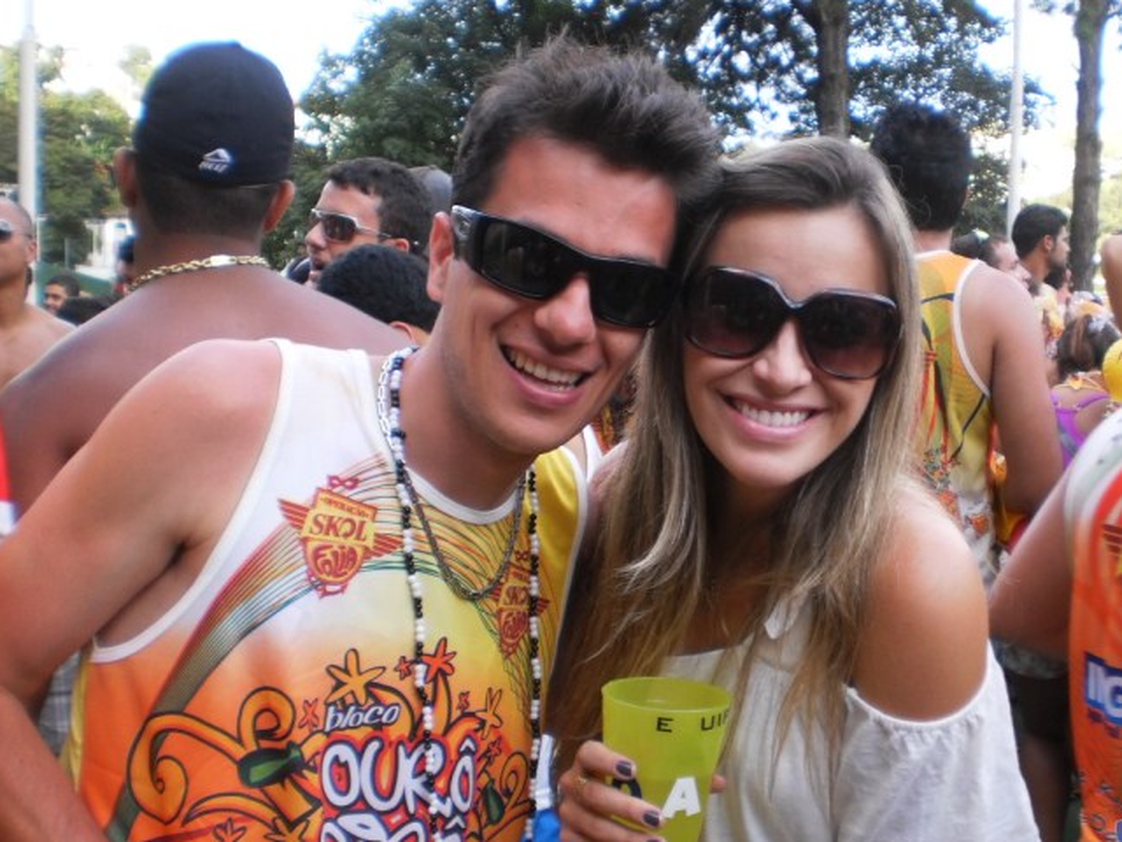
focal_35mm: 45
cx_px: 698
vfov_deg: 32.2
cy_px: 410
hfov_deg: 41.8
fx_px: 1459
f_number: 3.1
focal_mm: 6.3
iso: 100
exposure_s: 1/60
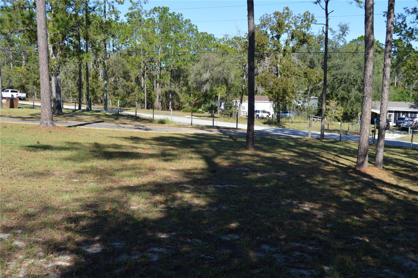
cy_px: 139
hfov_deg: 53.2
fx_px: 418
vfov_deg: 36.8
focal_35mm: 36
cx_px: 209
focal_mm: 24
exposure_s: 1/200
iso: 100
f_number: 7.1
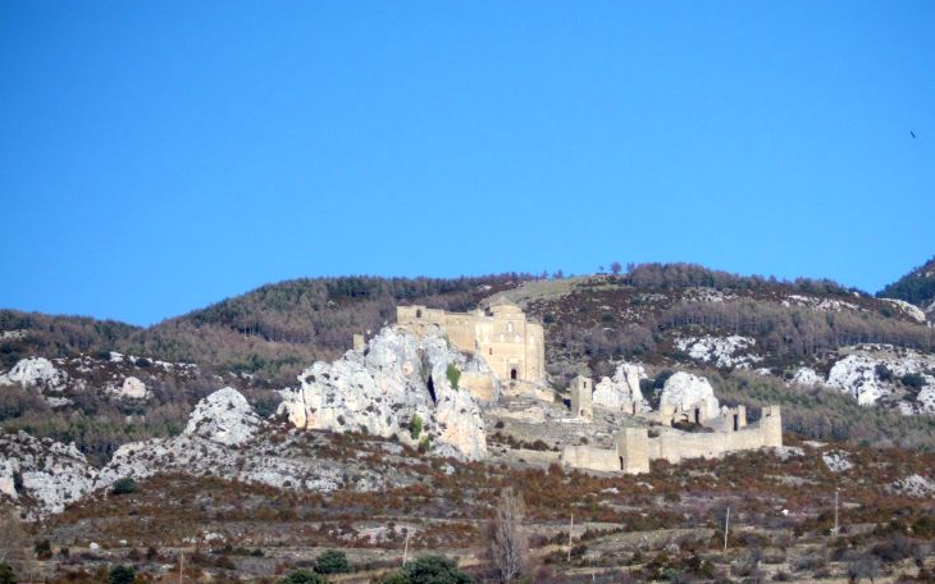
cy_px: 369
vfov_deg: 8.7
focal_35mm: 151
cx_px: 510
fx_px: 3847
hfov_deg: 13.9
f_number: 6.5
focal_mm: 23
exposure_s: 1/250
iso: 64
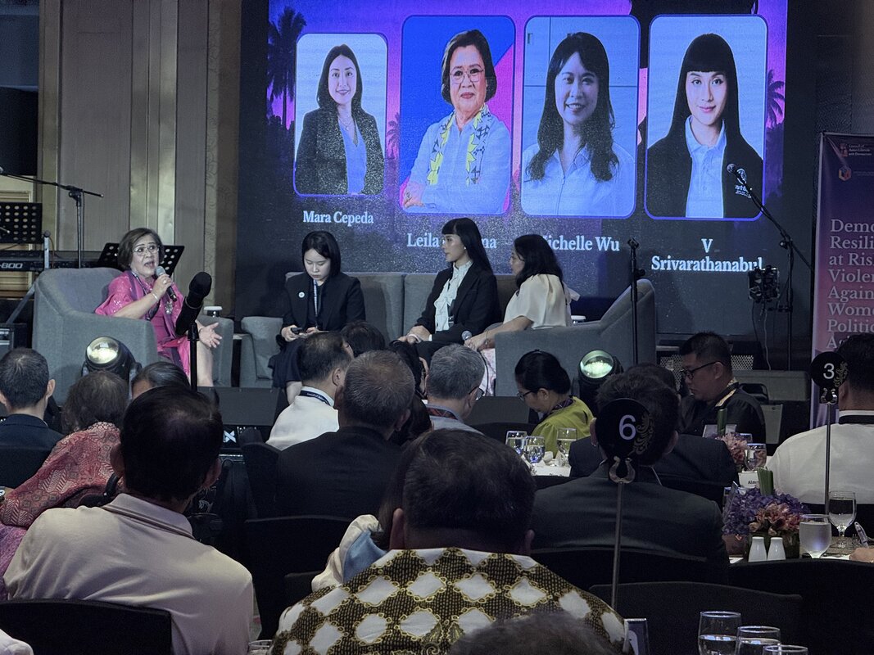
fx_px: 3029
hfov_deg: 16.4
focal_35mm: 120
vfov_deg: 12.3
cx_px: 437
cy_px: 328
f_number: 2.8
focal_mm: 15.66
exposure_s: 1/120
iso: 100
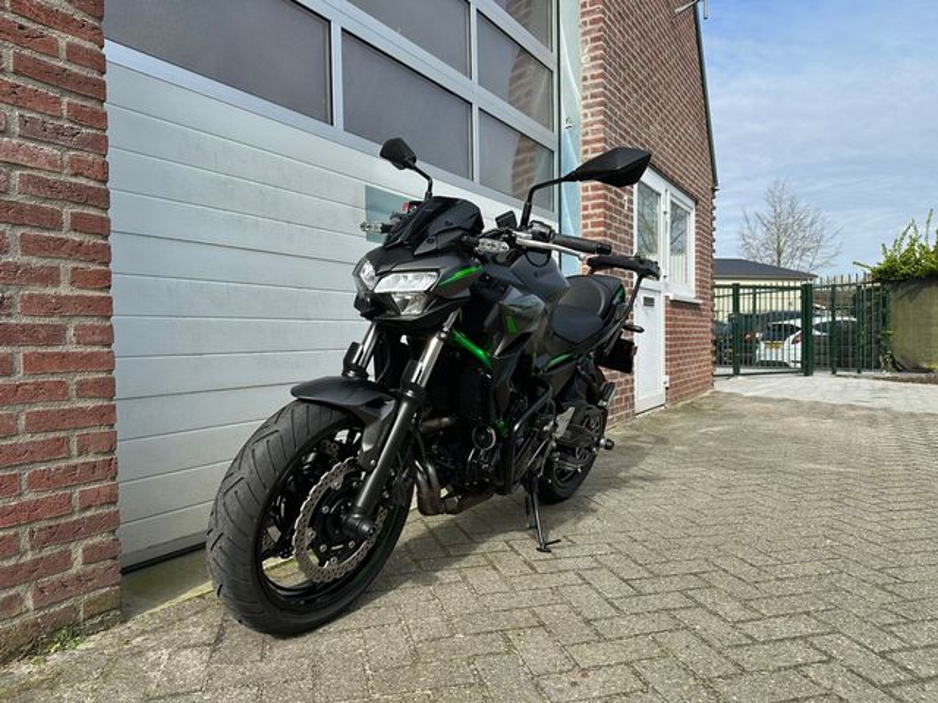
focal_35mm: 24
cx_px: 469
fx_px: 650
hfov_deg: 71.6
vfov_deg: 56.8
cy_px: 352
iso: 80
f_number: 1.78
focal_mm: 6.86
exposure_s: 1/2809
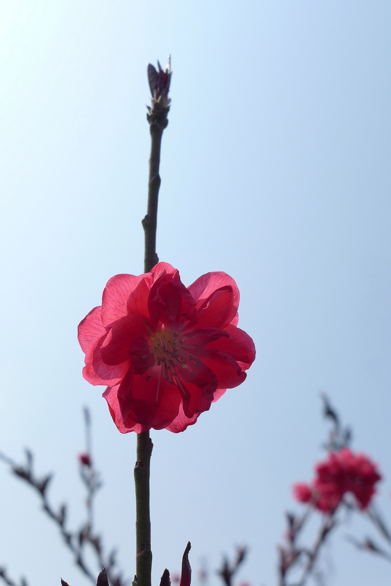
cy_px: 293
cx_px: 196
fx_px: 814
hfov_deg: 27.0
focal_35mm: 50
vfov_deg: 39.6
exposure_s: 1/1600
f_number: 4
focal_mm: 9.8
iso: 100
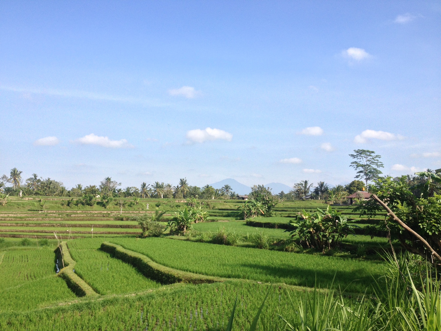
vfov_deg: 40.7
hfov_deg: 52.6
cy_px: 166
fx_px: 446
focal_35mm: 35
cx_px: 220
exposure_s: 1/1381
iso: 50
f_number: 2.4
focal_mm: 4.28
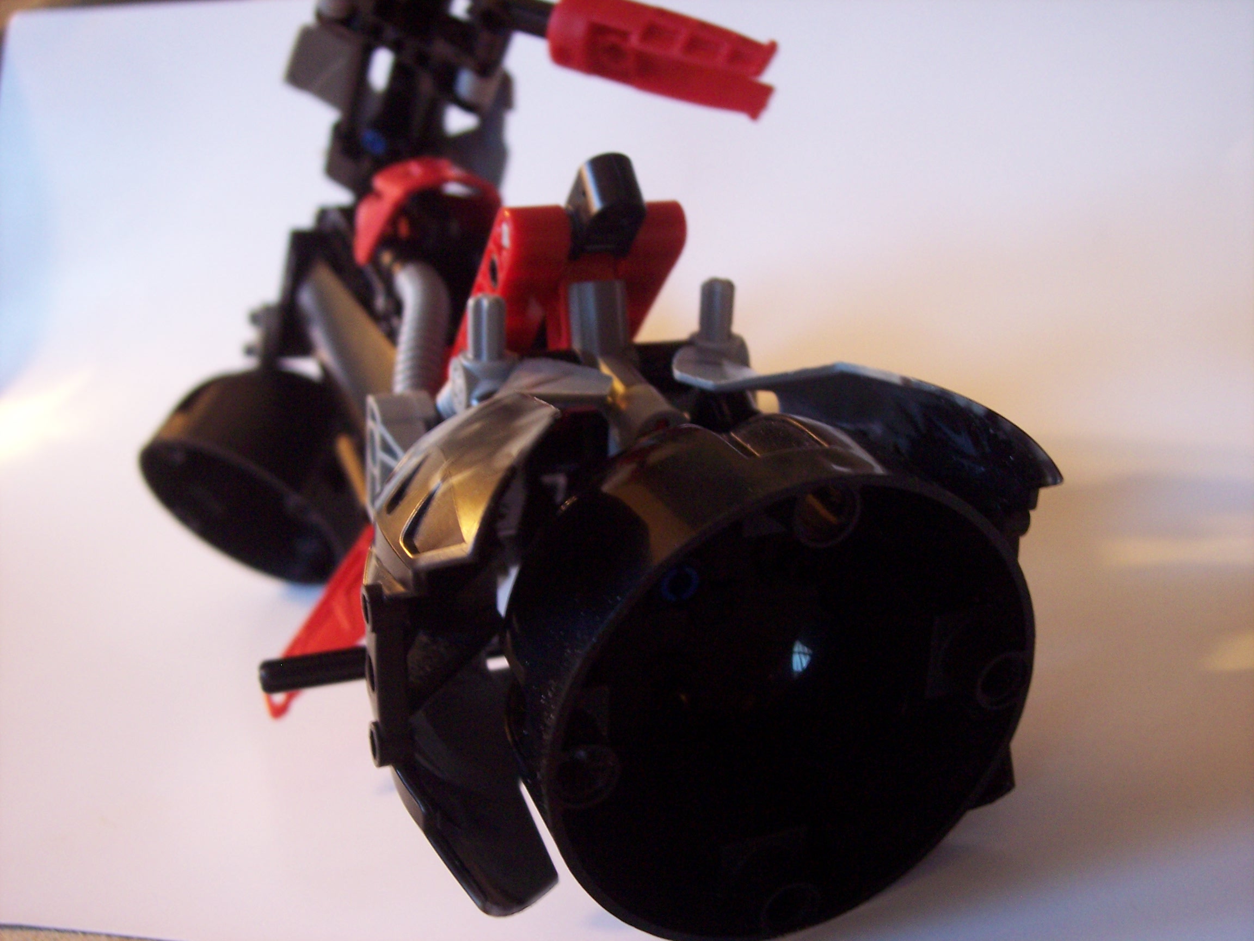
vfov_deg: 36.8
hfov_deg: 47.9
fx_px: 1413
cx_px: 627
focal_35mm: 39
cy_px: 470
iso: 200
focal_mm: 8
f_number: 3.4
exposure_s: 1/8
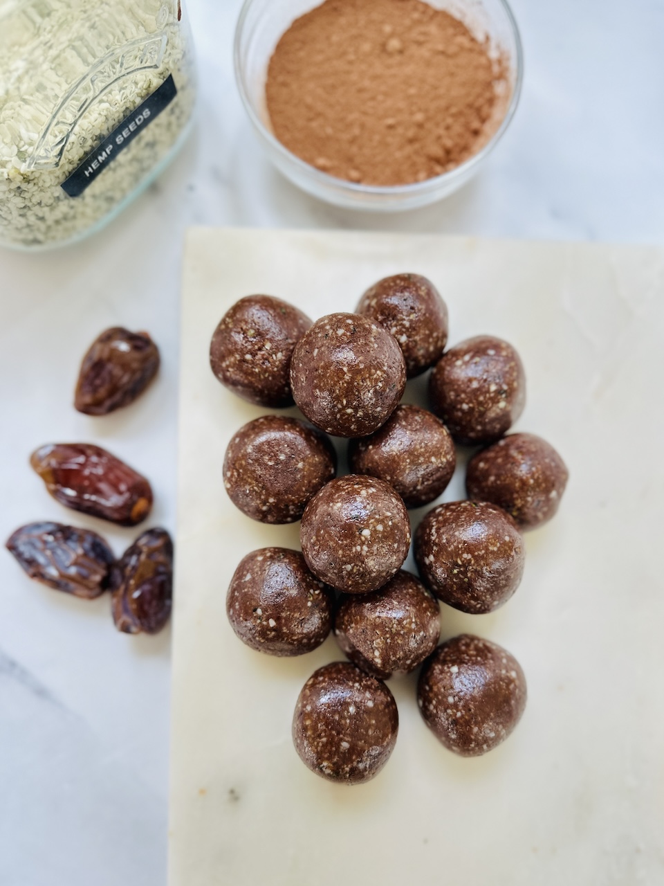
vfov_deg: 71.6
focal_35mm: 24
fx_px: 614
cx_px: 332
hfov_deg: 56.8
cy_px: 443
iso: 200
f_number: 1.78
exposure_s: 1/121
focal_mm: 6.86
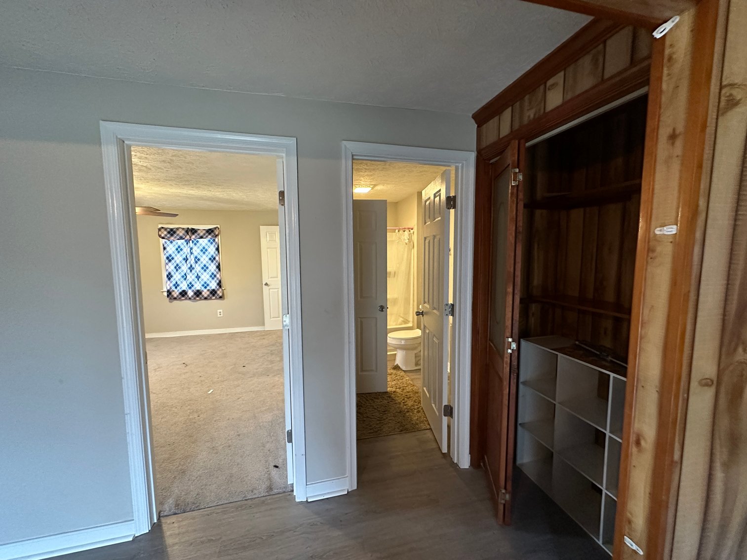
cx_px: 374
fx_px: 302
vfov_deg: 85.7
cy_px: 280
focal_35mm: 14
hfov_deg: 102.1
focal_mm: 2.22
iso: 640
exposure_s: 1/60
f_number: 2.2
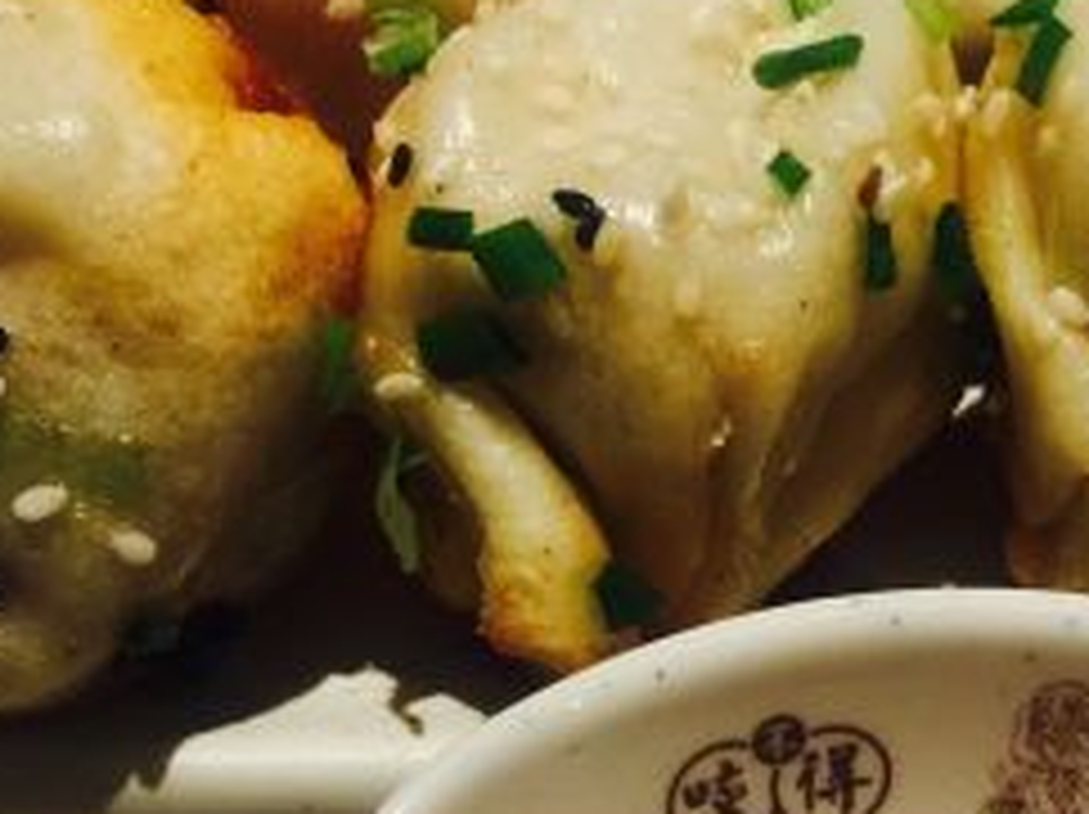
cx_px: 824
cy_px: 618
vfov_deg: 17.4
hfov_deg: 23.1
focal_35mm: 84
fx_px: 2640
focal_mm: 4.15
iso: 50
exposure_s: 1/30
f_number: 2.2
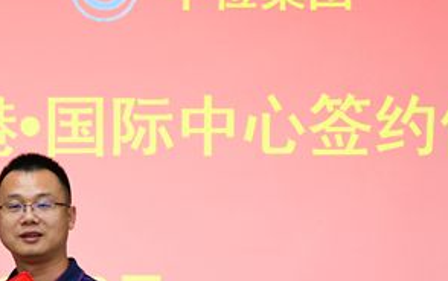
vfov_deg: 3.9
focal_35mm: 333
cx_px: 34
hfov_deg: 6.3
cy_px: 248
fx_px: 4067
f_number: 5.3
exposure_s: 1/60
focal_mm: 80
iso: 1000
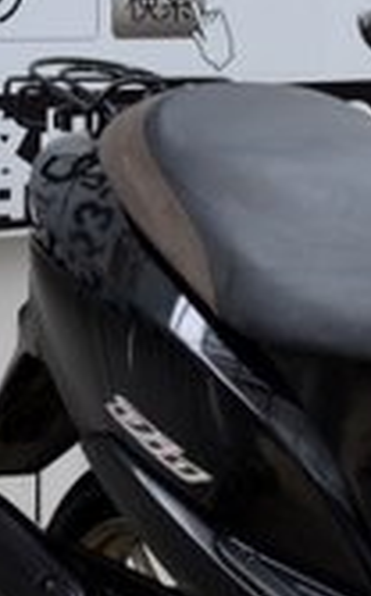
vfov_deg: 10.5
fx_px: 3228
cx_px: 578
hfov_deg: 6.5
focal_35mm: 199
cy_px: 418
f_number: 4.5
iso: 100
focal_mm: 50
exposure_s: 1/100
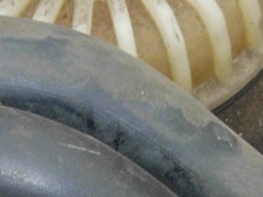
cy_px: 239
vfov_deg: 7.9
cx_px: 237
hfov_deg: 10.6
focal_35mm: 185
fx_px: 1405
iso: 50
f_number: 3.8
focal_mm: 7.5
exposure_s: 1/50.7
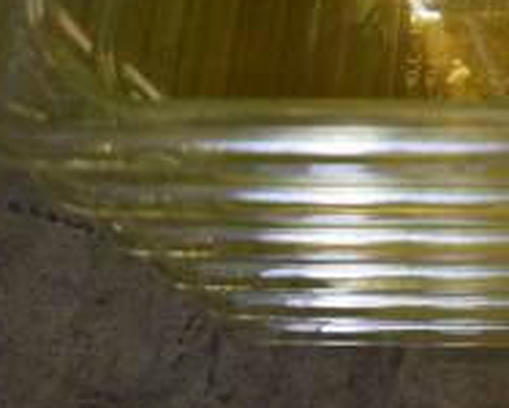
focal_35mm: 101
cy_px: -133
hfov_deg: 17.5
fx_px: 1523
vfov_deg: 14.6
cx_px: 708
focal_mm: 22
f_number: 3.8
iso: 3200
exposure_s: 1/125
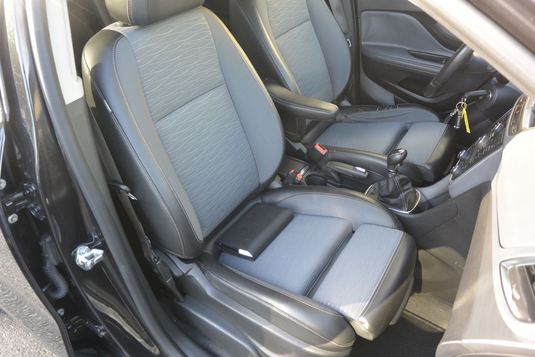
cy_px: 178
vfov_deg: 47.9
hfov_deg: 67.4
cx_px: 268
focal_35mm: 27
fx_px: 401
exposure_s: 1/125
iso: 400
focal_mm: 10
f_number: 3.5
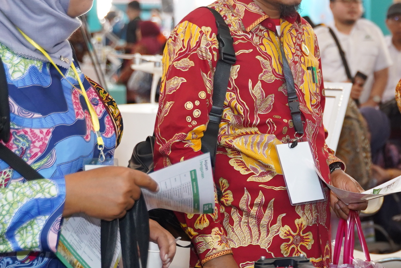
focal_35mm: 119
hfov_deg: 16.3
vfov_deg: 11.5
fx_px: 1325
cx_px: 516
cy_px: 85
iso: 1600
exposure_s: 1/100
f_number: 2.8
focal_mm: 38
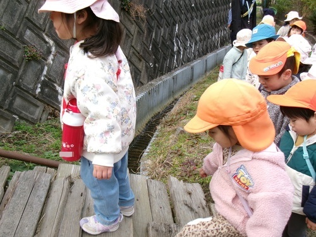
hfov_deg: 51.4
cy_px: 118
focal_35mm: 36
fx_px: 329
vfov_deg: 39.7
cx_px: 158
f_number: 4.5
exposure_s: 1/200
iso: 100
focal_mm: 6.4
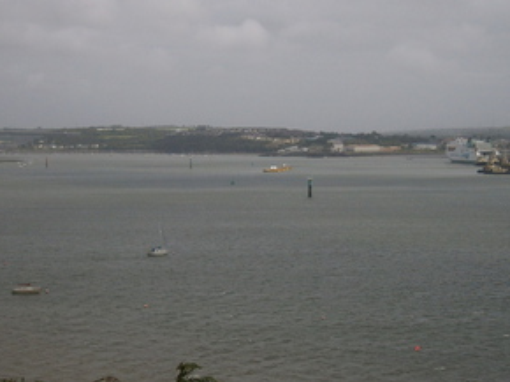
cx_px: 257
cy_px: 211
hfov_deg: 23.6
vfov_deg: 17.7
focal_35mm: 83
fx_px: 1222
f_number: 9.7
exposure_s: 1/320
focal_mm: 8.3
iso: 80
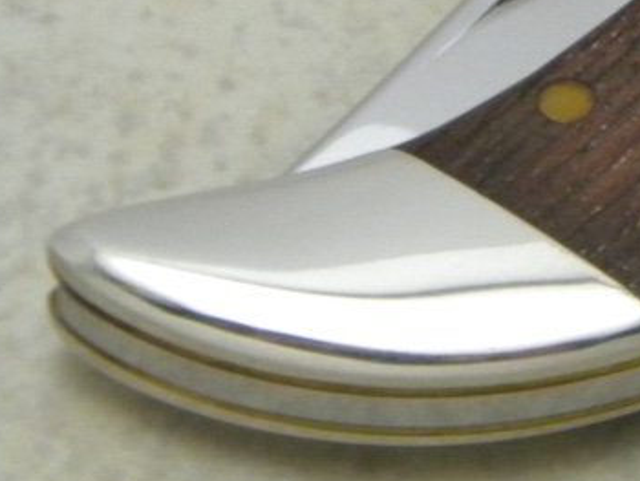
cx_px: 905
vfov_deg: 4.9
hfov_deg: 6.5
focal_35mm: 300
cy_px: -157
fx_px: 5550
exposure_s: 1/26.7
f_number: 4.7
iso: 400
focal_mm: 19
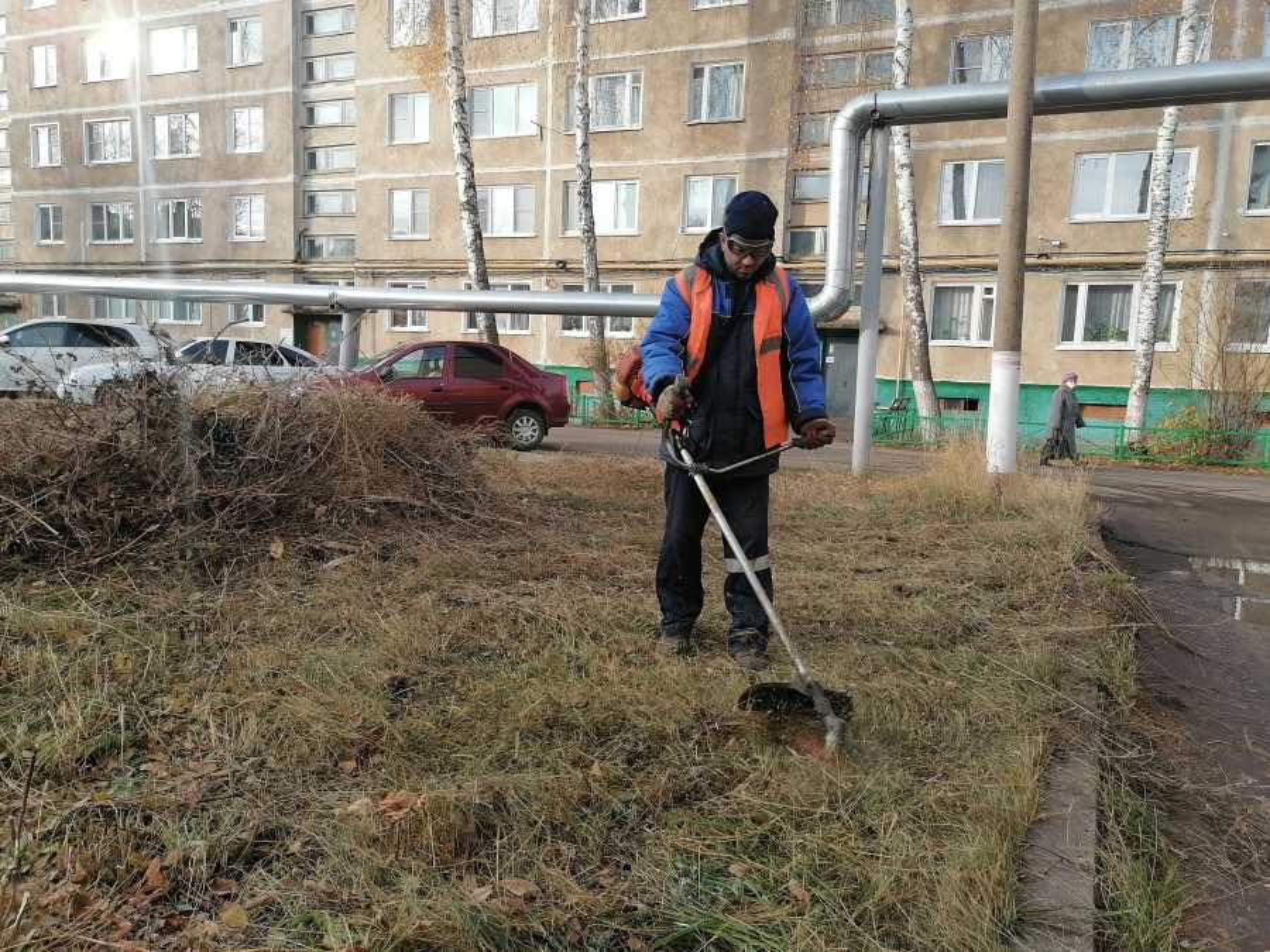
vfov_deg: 51.4
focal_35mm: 27
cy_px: 476
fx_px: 991
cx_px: 635
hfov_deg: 65.3
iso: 50
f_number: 1.8
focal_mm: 5.3
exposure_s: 1/415
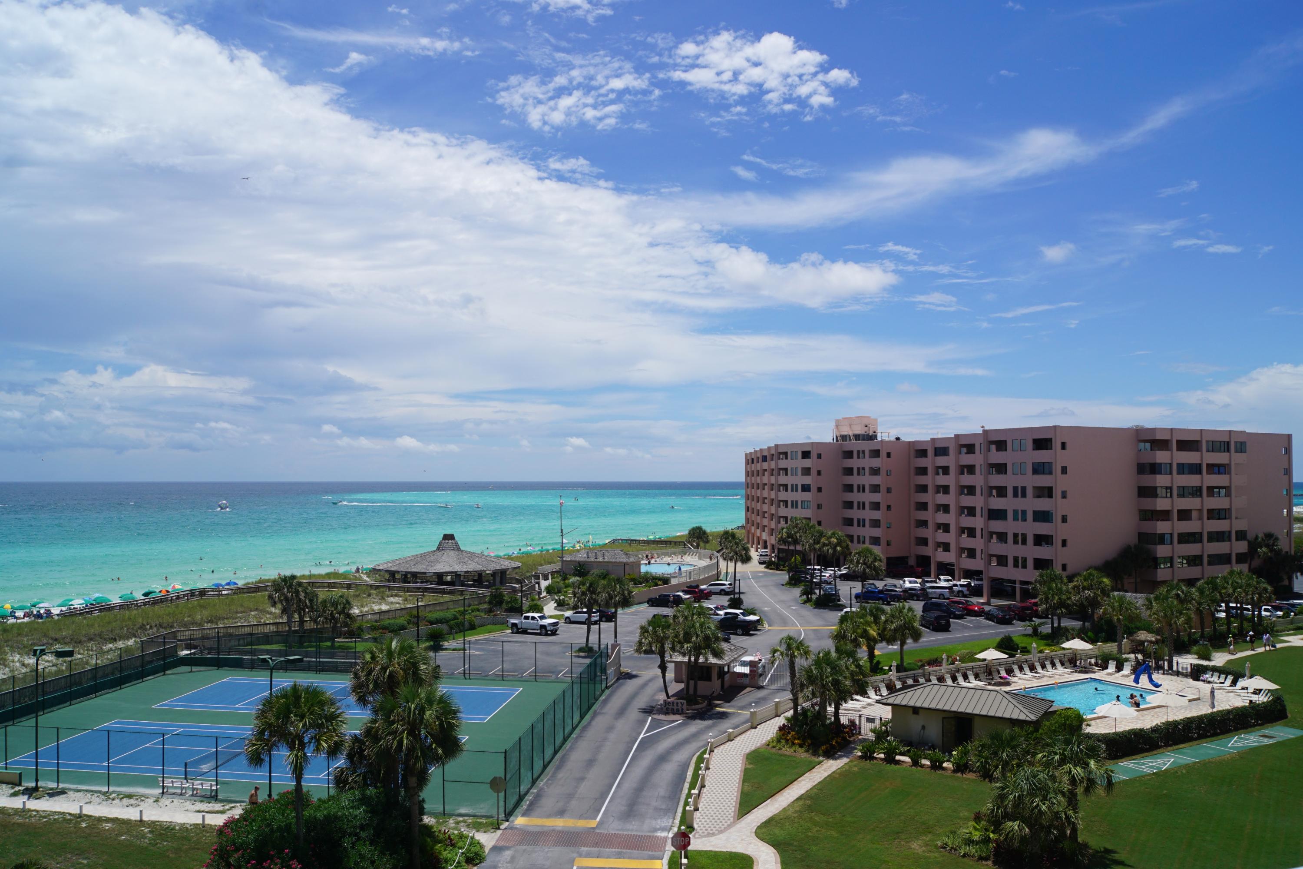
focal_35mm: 39
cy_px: 434
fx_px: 1411
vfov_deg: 34.2
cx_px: 652
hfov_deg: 49.6
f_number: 11
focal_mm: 26
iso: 100
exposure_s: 1/400
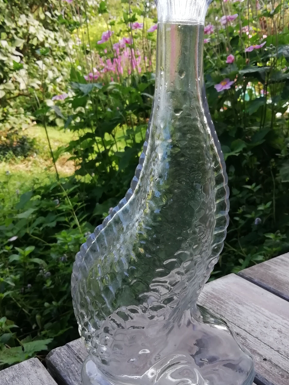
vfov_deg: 51.4
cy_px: 192
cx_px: 178
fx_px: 401
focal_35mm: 36
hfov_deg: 39.4
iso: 50
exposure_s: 1/167
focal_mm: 3.21
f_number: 2.2
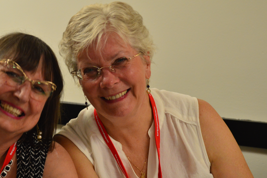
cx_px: 74
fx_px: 652
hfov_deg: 23.0
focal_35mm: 88
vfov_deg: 15.5
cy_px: 87
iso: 800
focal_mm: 38
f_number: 4.5
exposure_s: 1/20
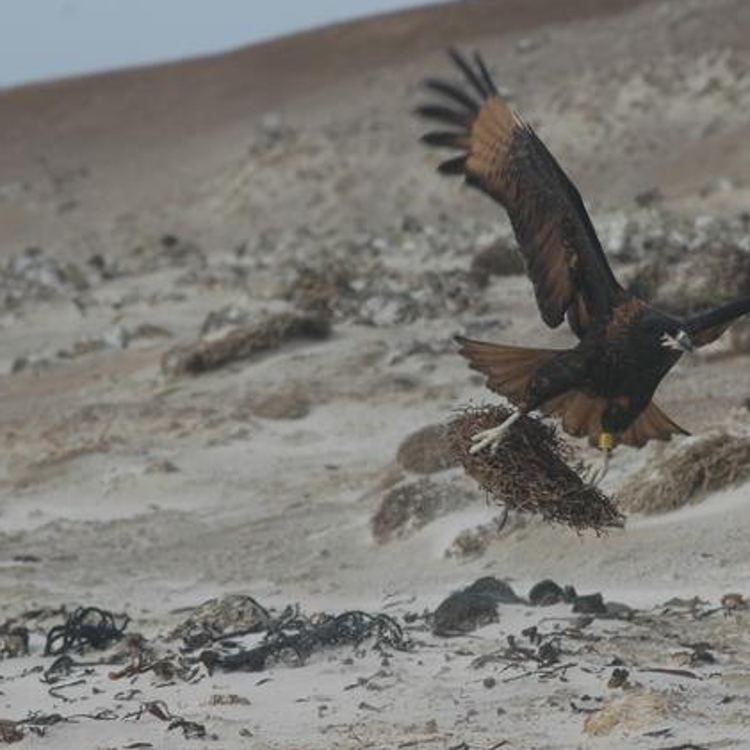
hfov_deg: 4.9
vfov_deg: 4.9
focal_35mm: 360
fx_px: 8825
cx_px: 506
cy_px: 382
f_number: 7.1
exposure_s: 1/640
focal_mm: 170
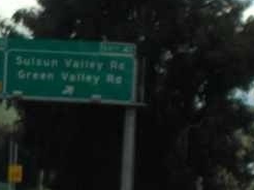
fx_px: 2793
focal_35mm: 381
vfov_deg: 3.9
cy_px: 236
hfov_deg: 5.2
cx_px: -130
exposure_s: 1/433
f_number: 4.9
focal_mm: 24
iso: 100
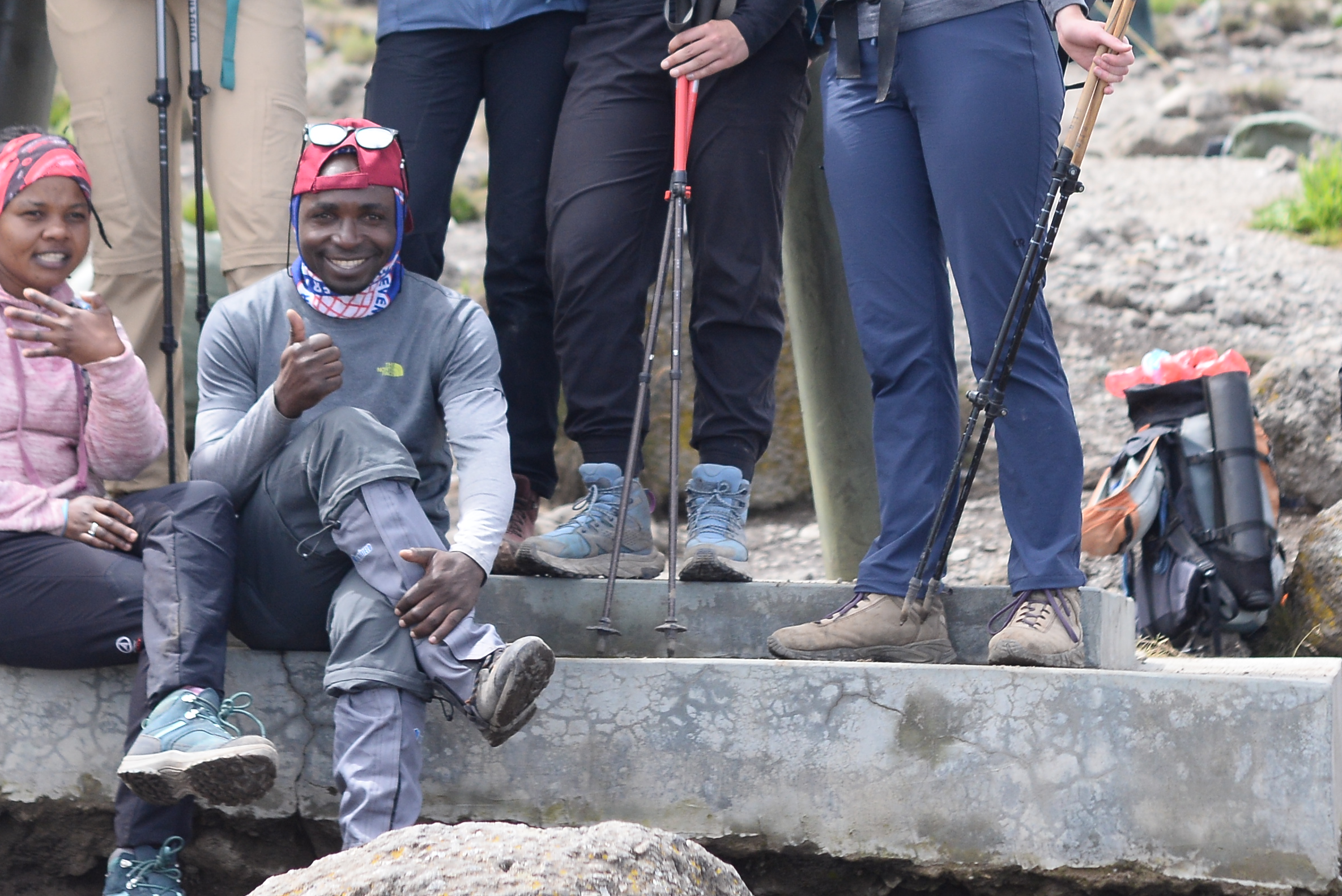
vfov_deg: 10.7
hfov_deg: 16.1
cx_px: 691
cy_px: -62
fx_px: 4735
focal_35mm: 127
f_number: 2.8
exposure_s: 1/4000
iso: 560
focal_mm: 50
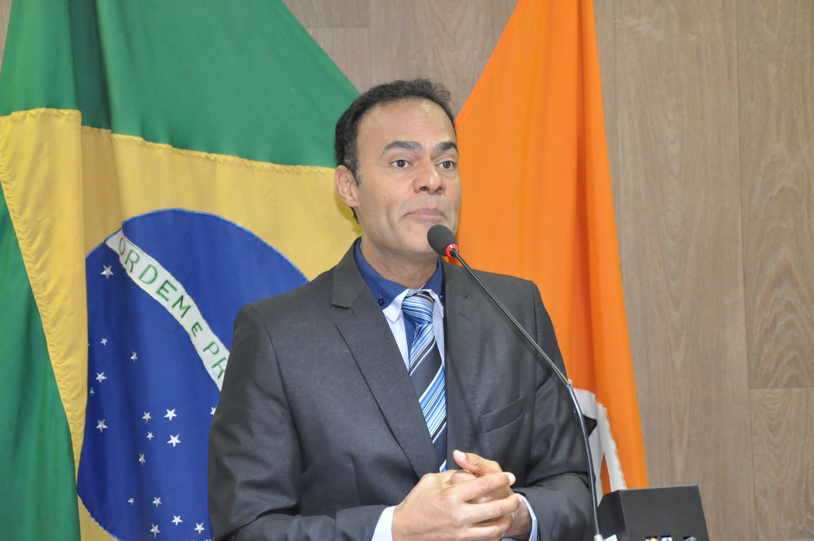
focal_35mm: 99
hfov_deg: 20.6
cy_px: 270
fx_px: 2236
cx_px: 407
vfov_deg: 13.8
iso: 2000
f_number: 5.3
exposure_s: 1/60
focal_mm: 66
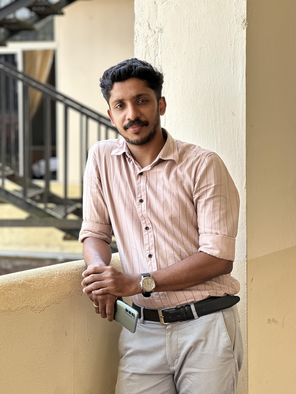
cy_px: 197
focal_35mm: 77
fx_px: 878
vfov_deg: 25.3
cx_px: 148
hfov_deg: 19.1
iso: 25
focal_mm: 9
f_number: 2.8
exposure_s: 1/121
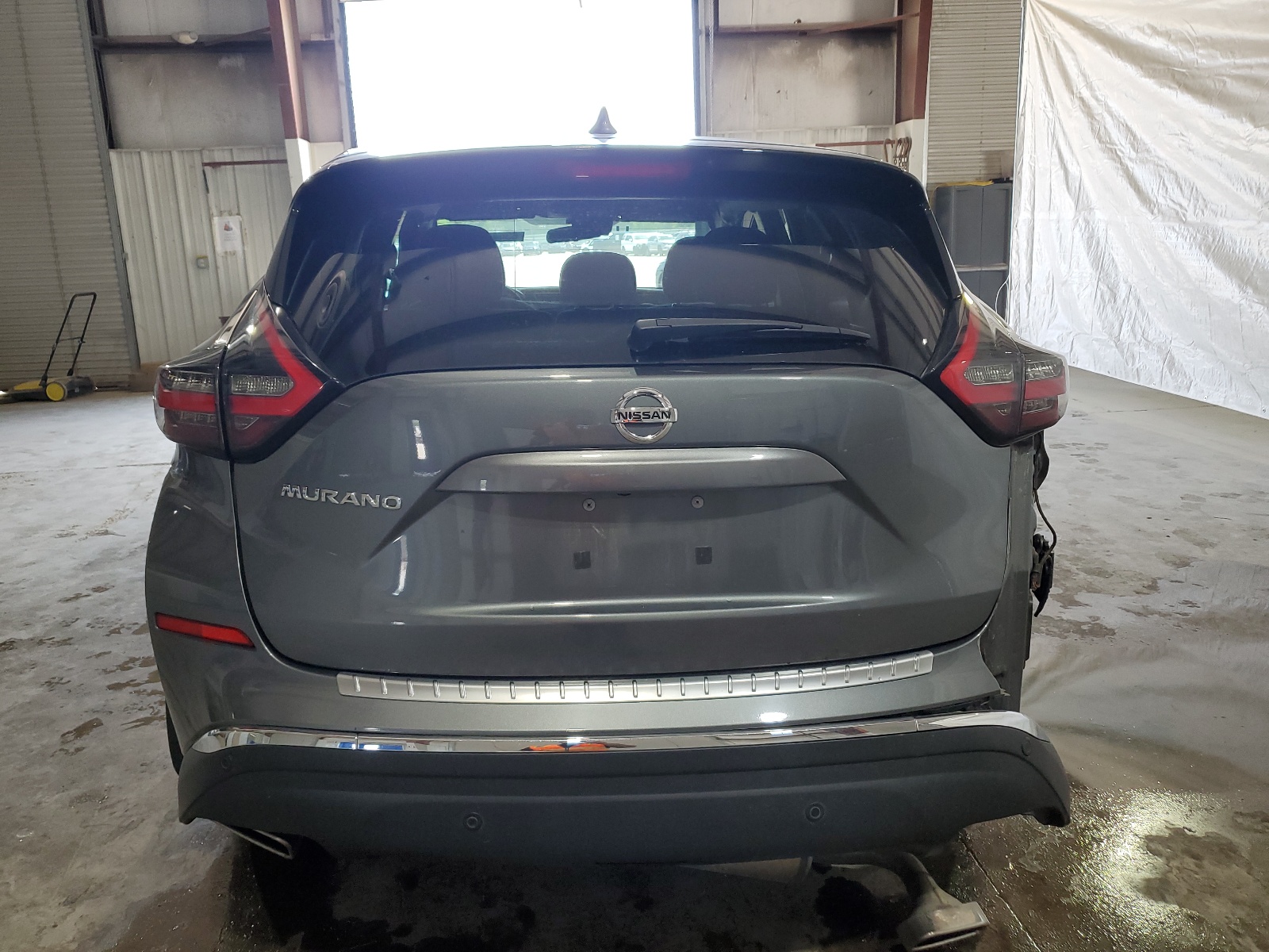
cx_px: 634
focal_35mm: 26
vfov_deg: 53.1
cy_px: 476
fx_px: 953
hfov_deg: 67.3
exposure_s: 1/120
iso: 71
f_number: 1.5
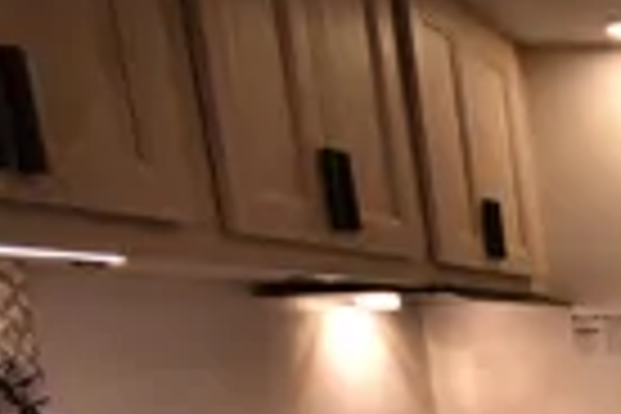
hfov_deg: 28.7
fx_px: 845
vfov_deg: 23.1
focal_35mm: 49
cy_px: 594
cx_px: 896
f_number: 4.5
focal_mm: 10
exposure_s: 1/60
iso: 400
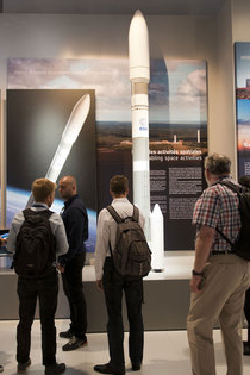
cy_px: 190
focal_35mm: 40
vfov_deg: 48.5
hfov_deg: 33.4
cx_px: 118
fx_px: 417
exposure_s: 1/100
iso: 800
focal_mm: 28
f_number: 3.2
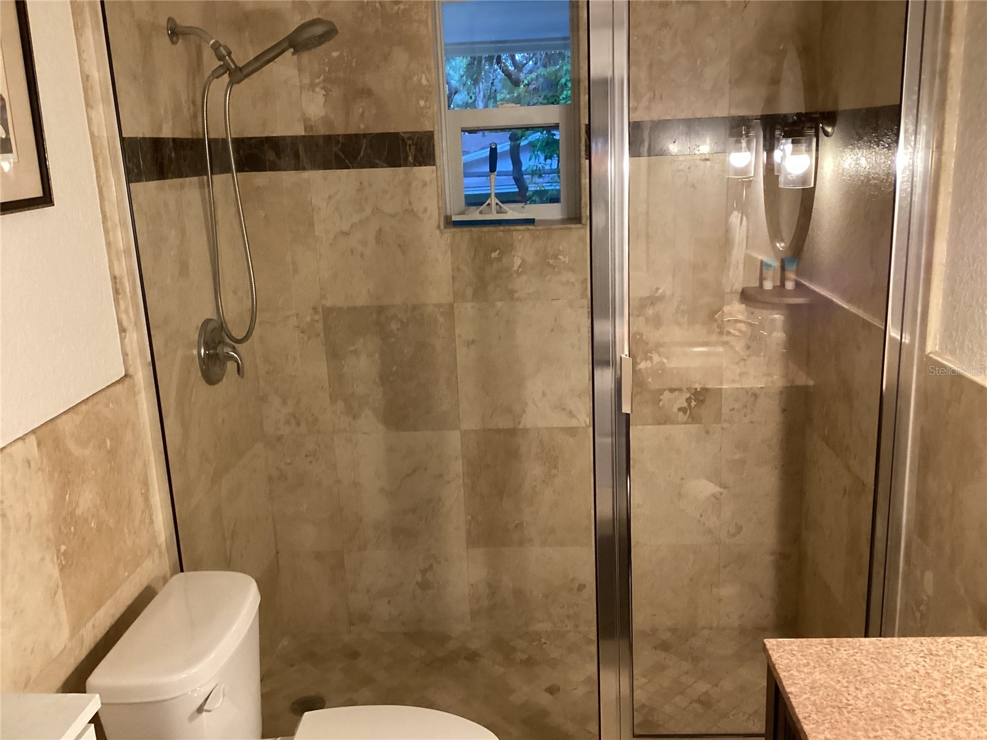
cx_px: 494
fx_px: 884
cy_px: 370
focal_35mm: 31
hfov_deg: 58.4
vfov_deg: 45.4
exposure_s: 1/60
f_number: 2.4
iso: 320
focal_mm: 3.3
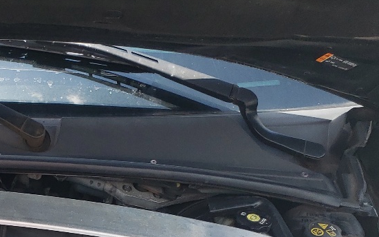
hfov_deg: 24.6
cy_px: 392
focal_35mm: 80
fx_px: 826
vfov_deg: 14.7
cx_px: -4
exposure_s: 1/769
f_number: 1.5
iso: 50
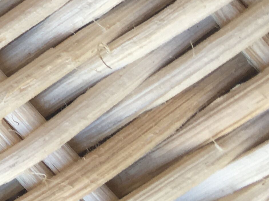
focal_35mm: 124
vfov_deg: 11.7
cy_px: -31
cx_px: -274
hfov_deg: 13.5
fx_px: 963
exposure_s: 1/140
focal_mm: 4.15
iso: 25
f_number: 2.2
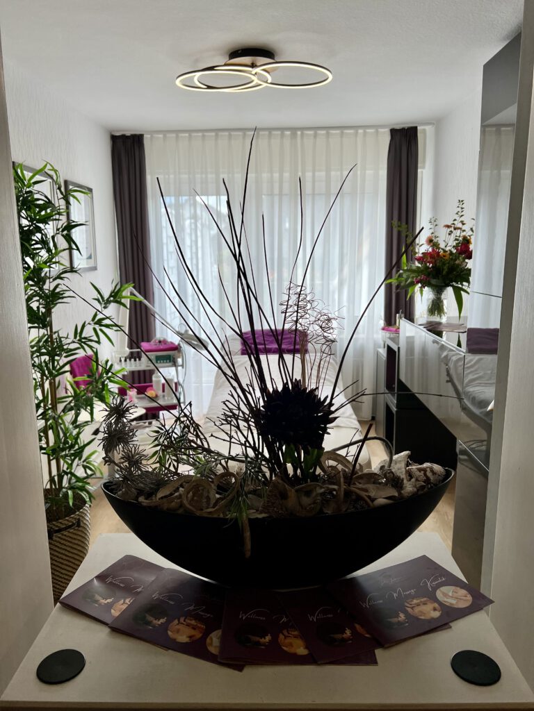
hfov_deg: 53.1
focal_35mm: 26
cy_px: 356
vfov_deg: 67.3
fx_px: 535
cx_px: 267
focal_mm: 5.7
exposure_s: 1/366
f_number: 1.5
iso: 50
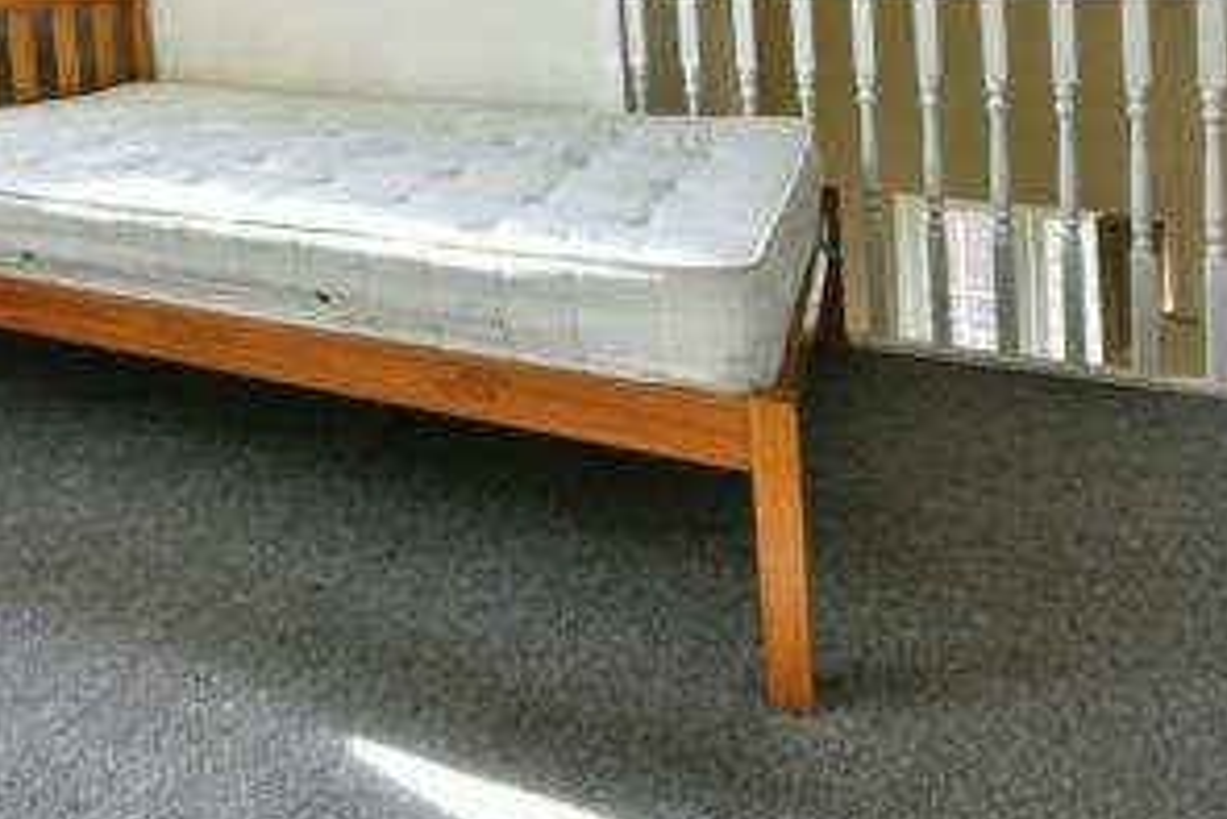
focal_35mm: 31
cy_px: -48
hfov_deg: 57.9
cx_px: 345
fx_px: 1057
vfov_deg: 36.8
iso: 500
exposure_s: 1/50
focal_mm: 14
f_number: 11
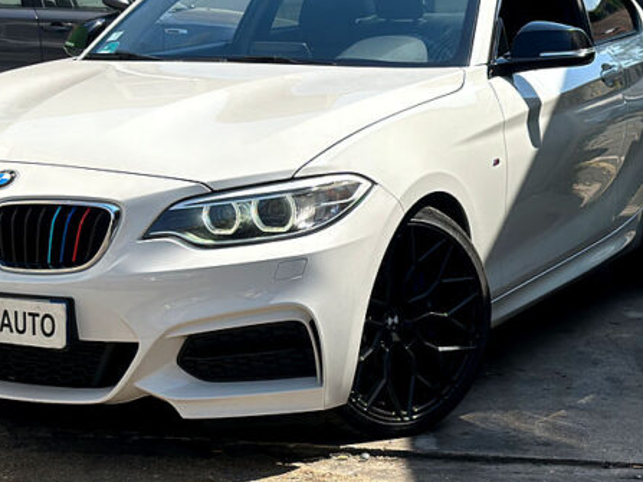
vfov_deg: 17.2
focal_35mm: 86
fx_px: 1597
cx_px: 233
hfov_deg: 22.7
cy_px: 209
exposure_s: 1/4566
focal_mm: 6.86
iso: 64
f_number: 1.78
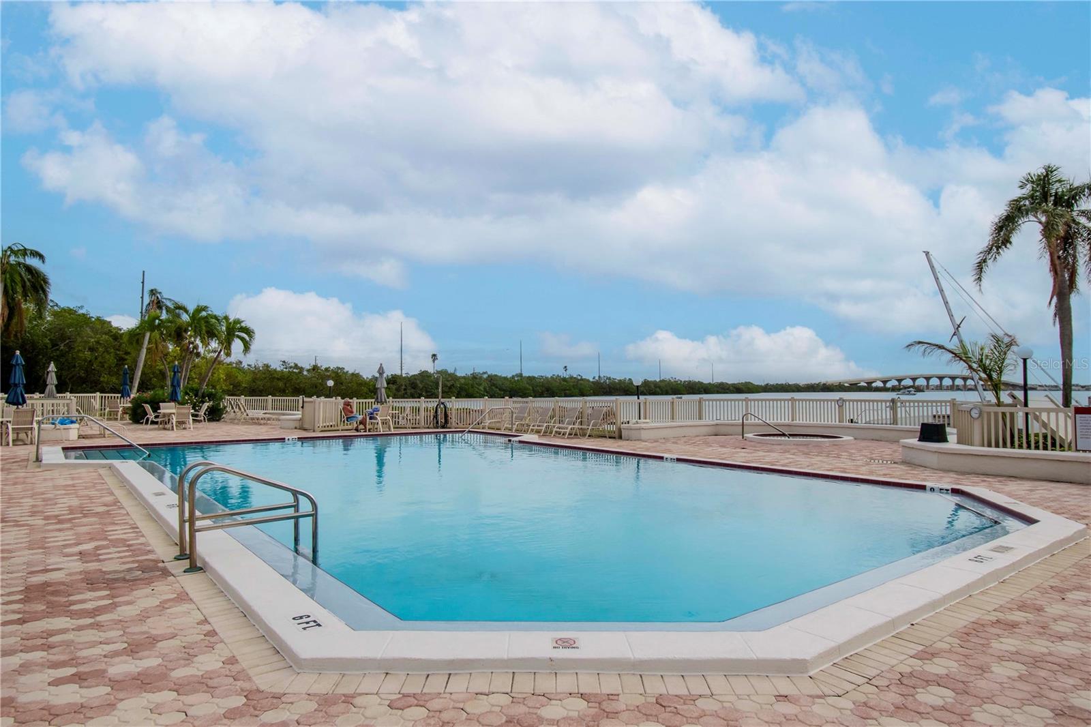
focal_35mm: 21
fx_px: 636
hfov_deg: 81.2
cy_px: 364
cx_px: 546
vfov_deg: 59.5
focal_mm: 14
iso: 500
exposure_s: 1/2500
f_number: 7.1
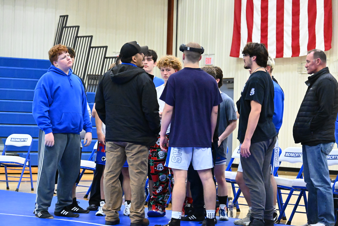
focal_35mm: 124
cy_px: 113
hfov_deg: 16.5
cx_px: 169
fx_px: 1169
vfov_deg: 11.0
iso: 14400
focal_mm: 83
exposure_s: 1/500
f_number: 5
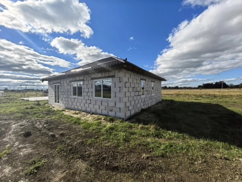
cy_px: 91
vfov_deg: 89.9
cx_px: 121
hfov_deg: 106.2
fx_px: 91
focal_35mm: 13
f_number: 2.2
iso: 50
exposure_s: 1/5587
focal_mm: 1.76
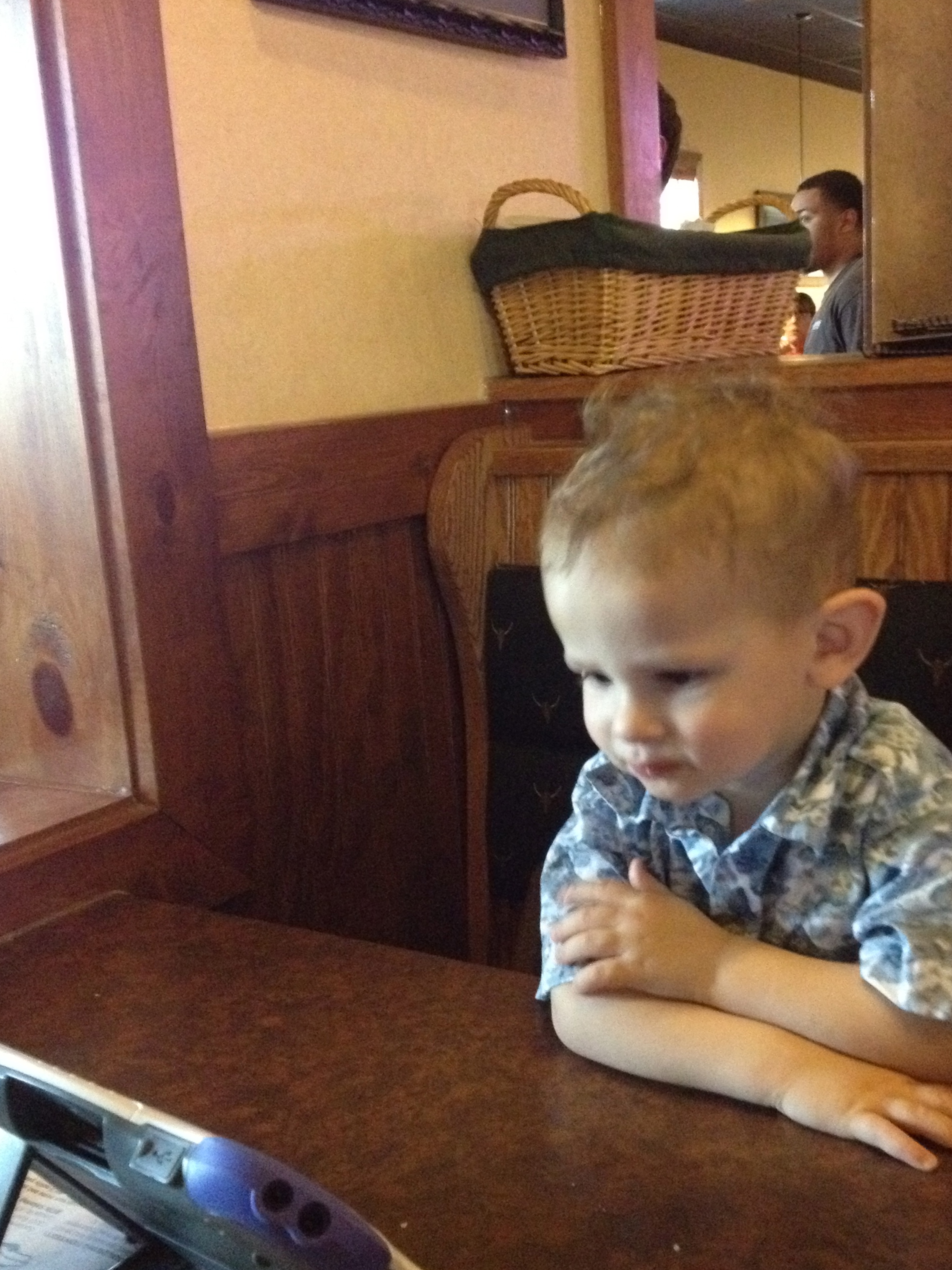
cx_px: 574
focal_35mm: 45
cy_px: 667
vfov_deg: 42.1
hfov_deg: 32.1
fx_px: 1650
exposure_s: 1/15
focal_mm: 4.28
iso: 800
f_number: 2.4
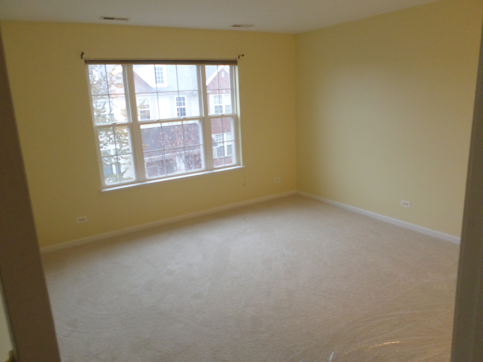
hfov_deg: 69.4
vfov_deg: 54.9
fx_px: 349
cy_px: 181
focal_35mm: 25
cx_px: 242
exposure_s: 1/30
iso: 200
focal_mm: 4.5
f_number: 2.5
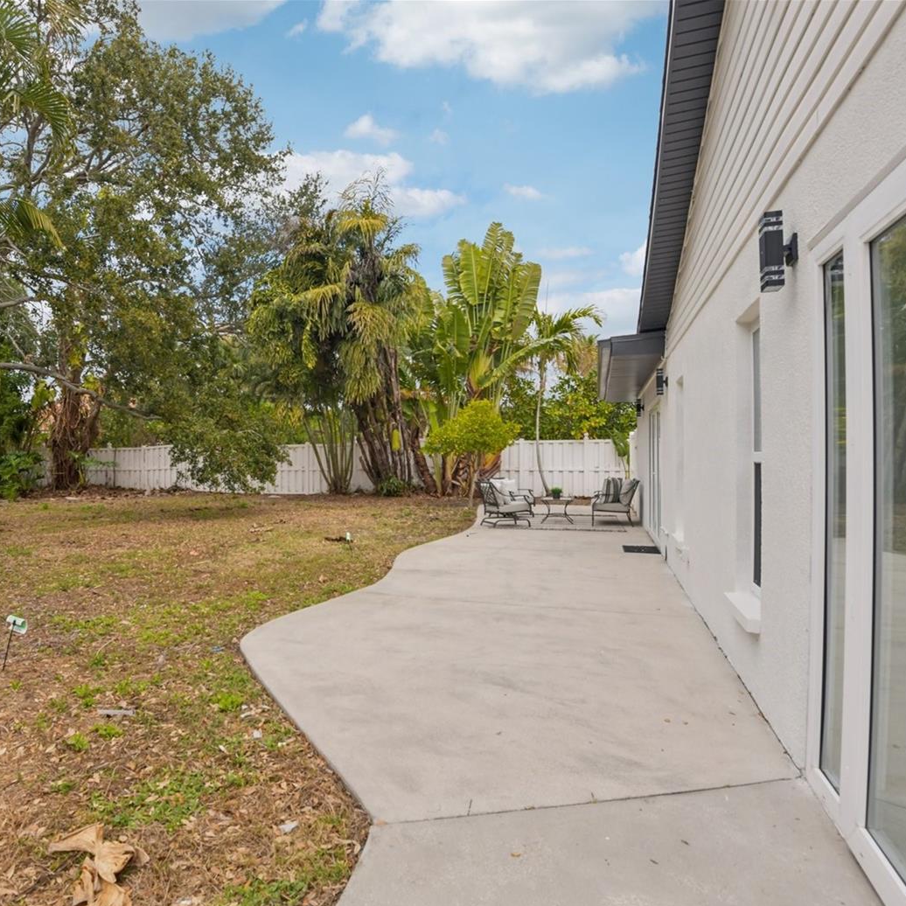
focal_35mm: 21
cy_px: 465
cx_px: 303
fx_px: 622
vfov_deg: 72.1
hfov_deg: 70.1
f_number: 8
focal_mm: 16
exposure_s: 1/800
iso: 400
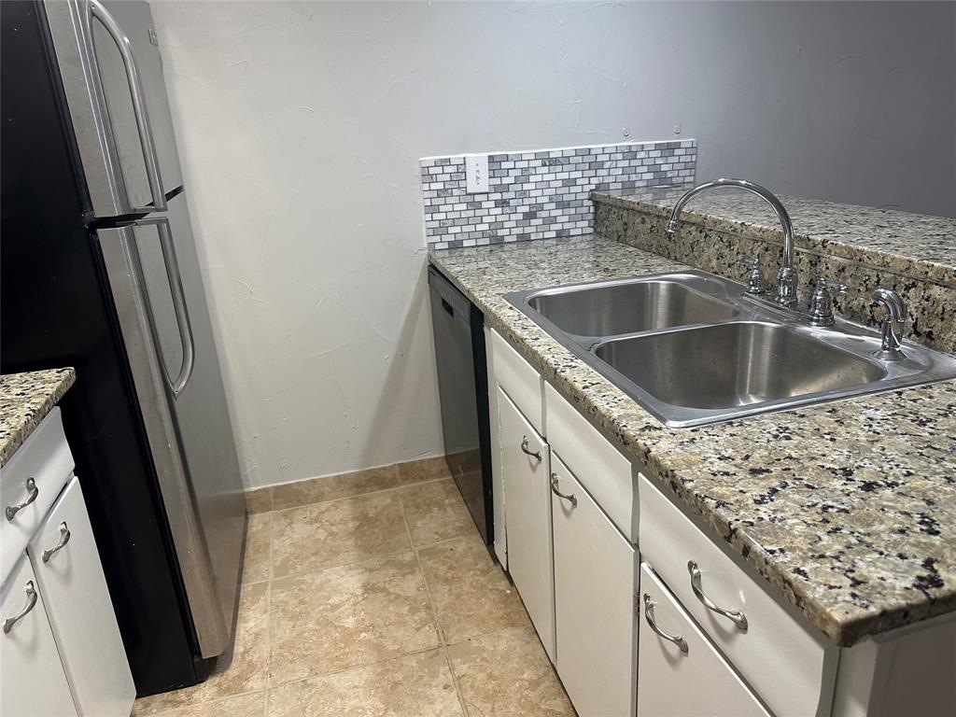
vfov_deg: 56.8
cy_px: 358
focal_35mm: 24
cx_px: 478
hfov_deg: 71.6
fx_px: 663
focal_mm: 6.86
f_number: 1.78
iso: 200
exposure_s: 1/120
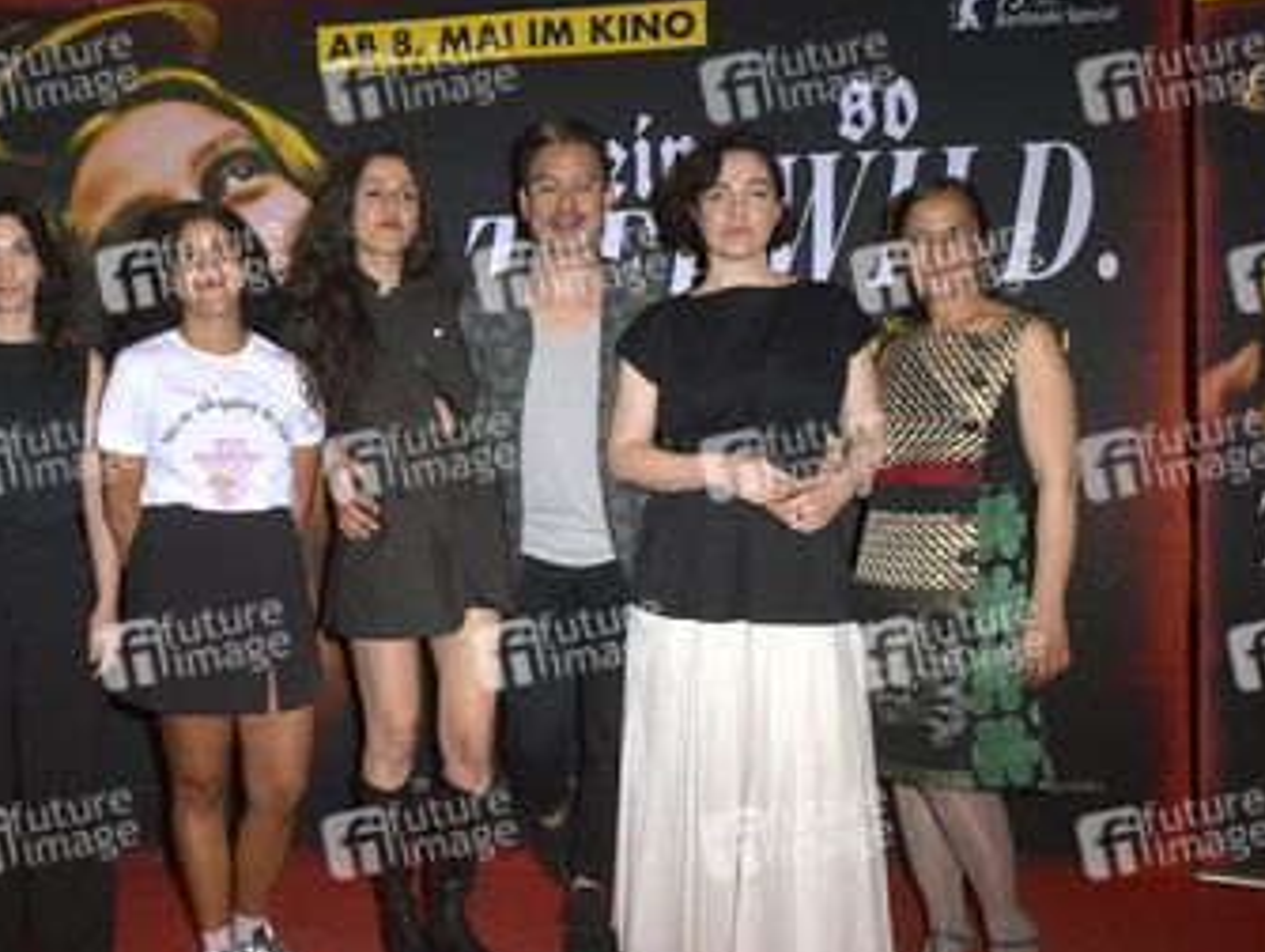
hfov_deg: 57.5
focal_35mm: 31
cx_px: 470
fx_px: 1134
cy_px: 552
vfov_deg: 45.4
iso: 640
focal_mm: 24
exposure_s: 1/200
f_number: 6.3
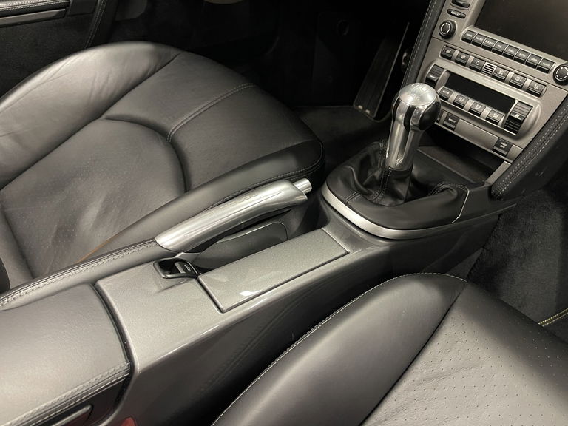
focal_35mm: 25
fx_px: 410
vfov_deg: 54.9
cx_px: 284
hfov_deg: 69.4
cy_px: 213
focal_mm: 5.1
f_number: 1.6
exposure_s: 1/33
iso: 640
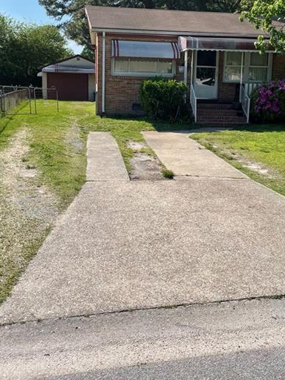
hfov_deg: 36.8
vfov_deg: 47.5
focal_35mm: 39
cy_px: 146
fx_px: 428
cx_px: 152
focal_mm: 4.2
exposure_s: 1/3205
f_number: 1.6
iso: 32
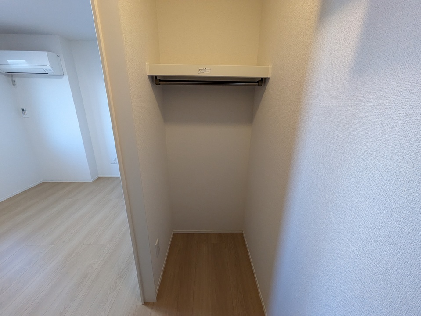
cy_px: 158
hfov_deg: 102.0
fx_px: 170
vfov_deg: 85.7
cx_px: 210
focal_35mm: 14
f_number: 2.2
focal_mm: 1.83
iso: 418
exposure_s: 1/100
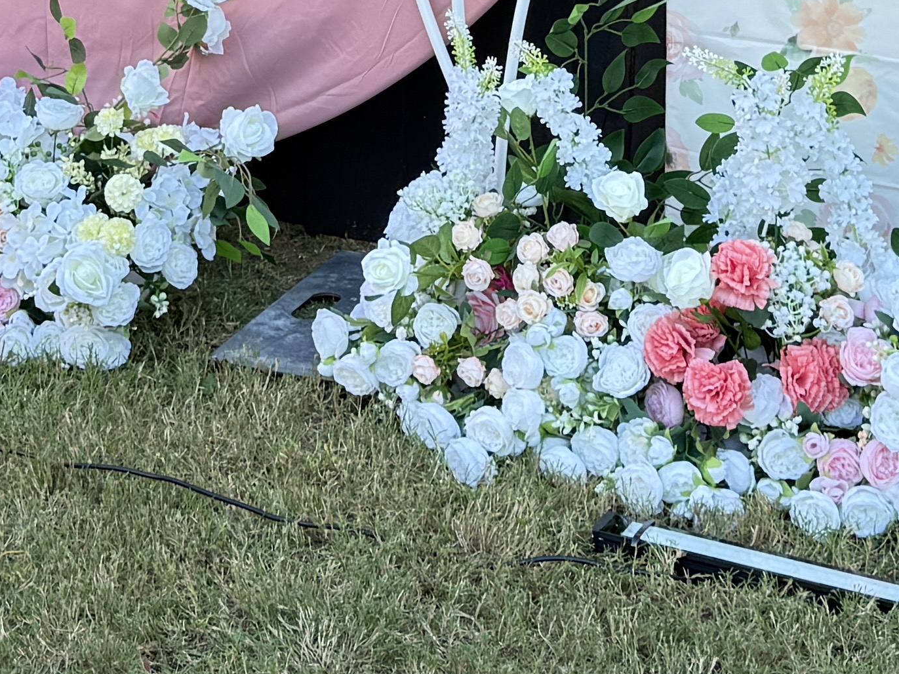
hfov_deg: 19.6
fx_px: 2597
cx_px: 297
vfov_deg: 14.1
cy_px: -258
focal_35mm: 100
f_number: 1.78
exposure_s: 1/295
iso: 100
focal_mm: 6.76
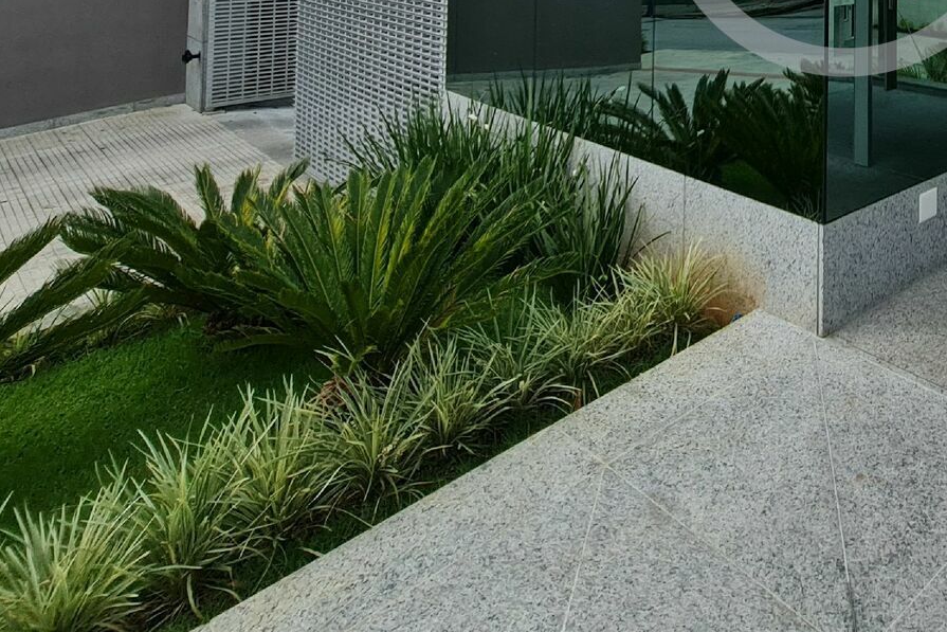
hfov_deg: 55.5
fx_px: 763
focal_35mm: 29
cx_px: 845
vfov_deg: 35.9
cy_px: -113
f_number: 2.2
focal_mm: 2.2
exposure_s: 1/1700
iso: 64
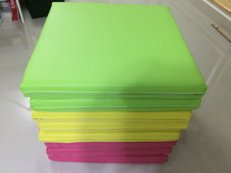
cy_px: 86
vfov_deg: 48.2
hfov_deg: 61.7
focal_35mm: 29
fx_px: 194
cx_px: 116
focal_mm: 4.15
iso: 320
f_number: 2.2
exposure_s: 1/17
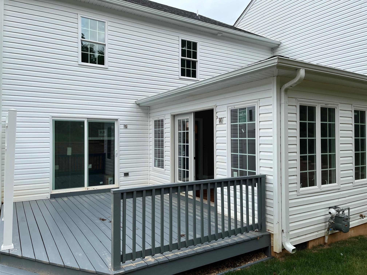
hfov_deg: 67.3
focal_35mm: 26
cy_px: 138
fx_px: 276
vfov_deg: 53.1
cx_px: 184
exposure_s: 1/1294
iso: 50
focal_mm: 5.1
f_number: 1.6
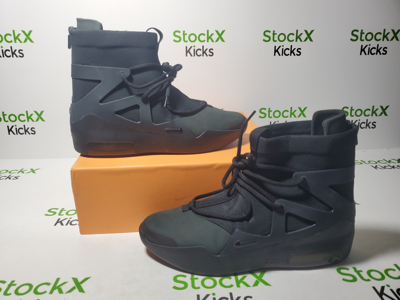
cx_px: 200
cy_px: 150
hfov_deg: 67.3
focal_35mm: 26
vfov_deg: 53.1
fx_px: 300
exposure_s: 1/394
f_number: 1.5
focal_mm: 4.3
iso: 50
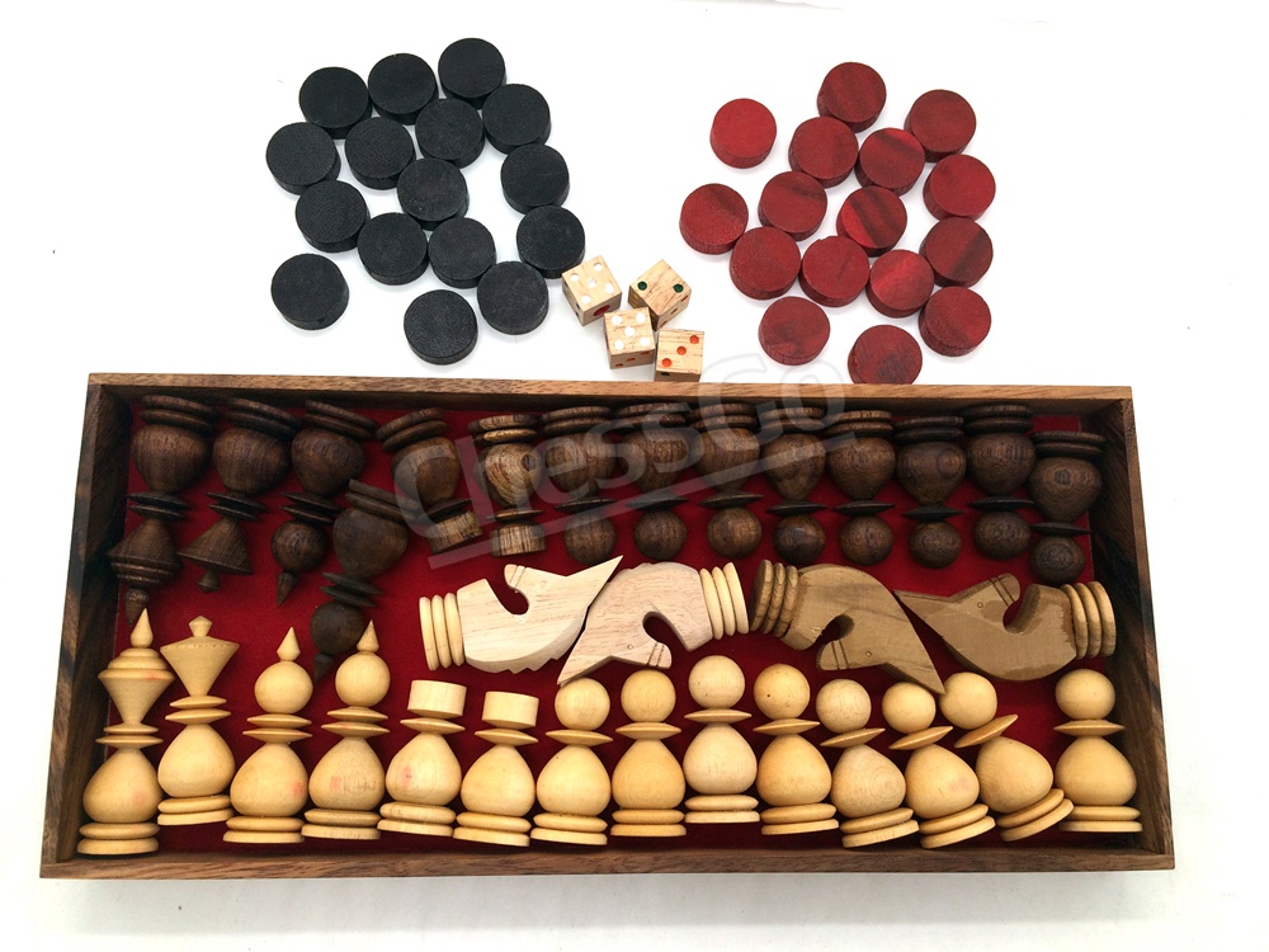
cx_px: 634
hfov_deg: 61.7
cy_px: 476
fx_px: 1063
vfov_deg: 48.2
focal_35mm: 29
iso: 32
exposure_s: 1/360
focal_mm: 4.15
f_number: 2.2
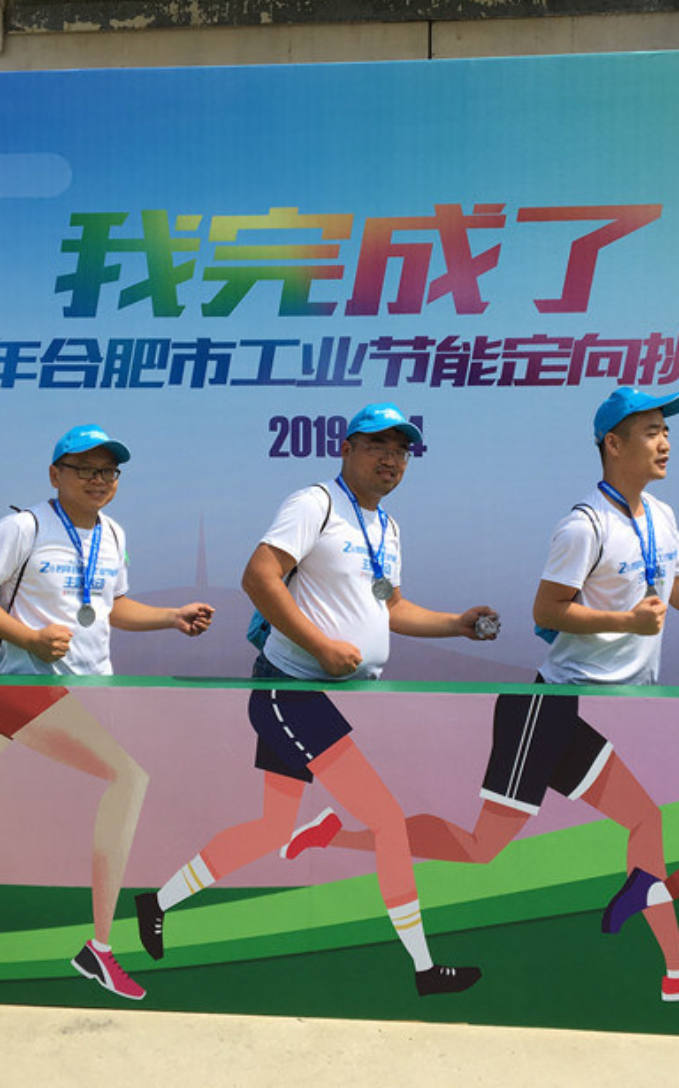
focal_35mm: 42
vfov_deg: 47.2
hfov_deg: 30.5
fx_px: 1244
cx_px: 380
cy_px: 538
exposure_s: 1/1789
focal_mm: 4.15
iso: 25
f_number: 2.2
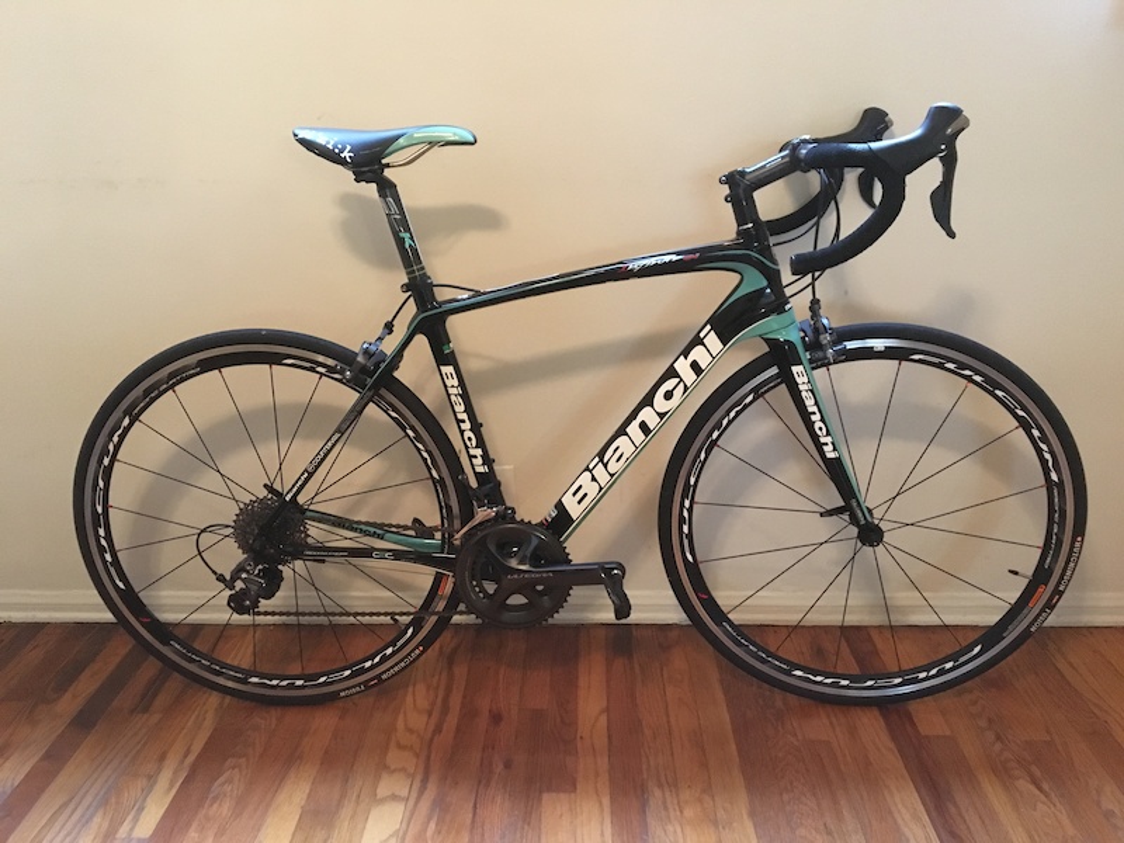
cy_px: 422
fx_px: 942
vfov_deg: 48.2
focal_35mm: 29
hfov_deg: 61.7
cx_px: 562
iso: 320
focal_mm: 4.15
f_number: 2.2
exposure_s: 1/15
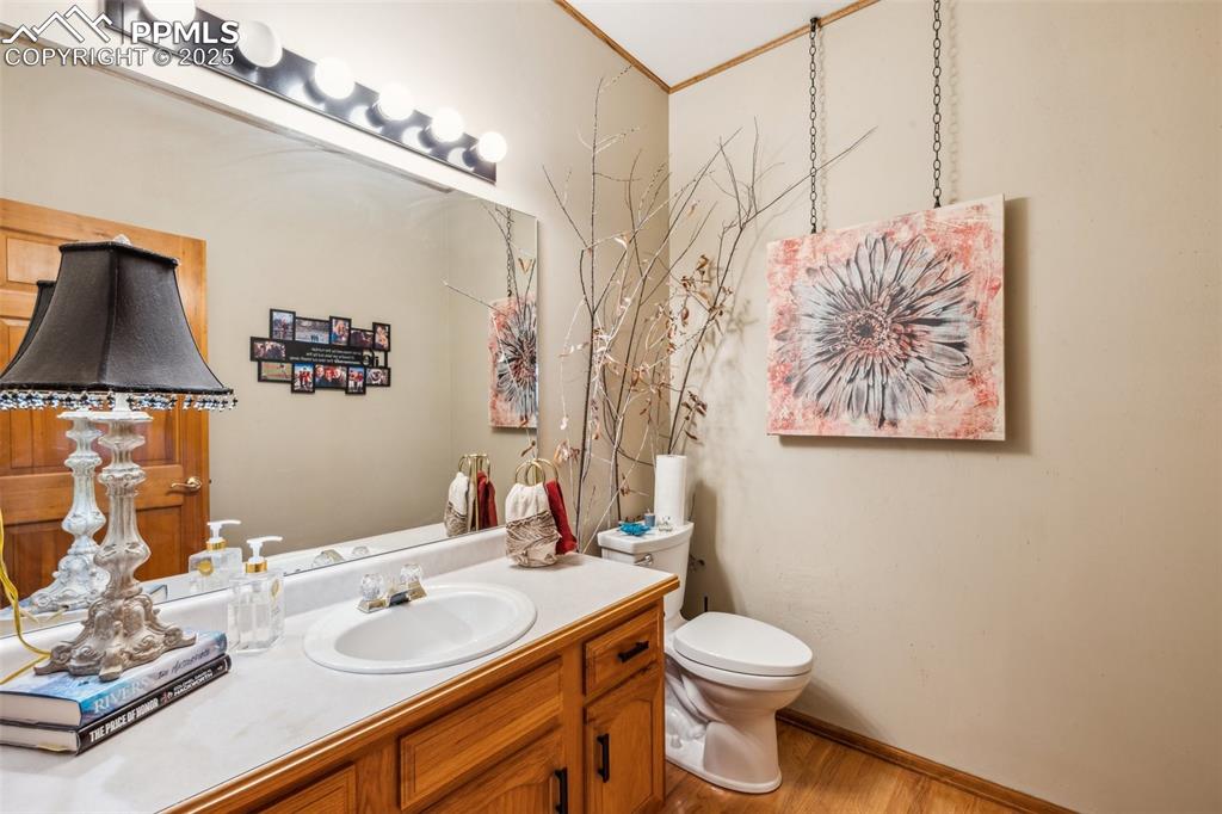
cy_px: 407
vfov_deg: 75.5
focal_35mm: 16
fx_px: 526
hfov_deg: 98.6
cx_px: 611
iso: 125
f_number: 13
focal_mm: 15.5
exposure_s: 2.5
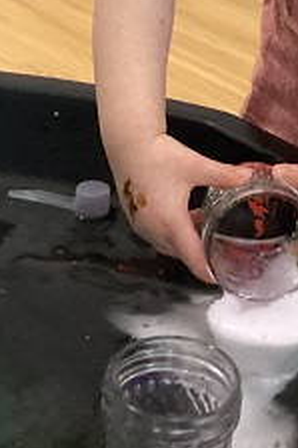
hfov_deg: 14.2
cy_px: -166
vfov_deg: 19.3
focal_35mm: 96
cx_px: 224
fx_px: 1194
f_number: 2.4
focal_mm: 3.3
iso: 400
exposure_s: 1/40
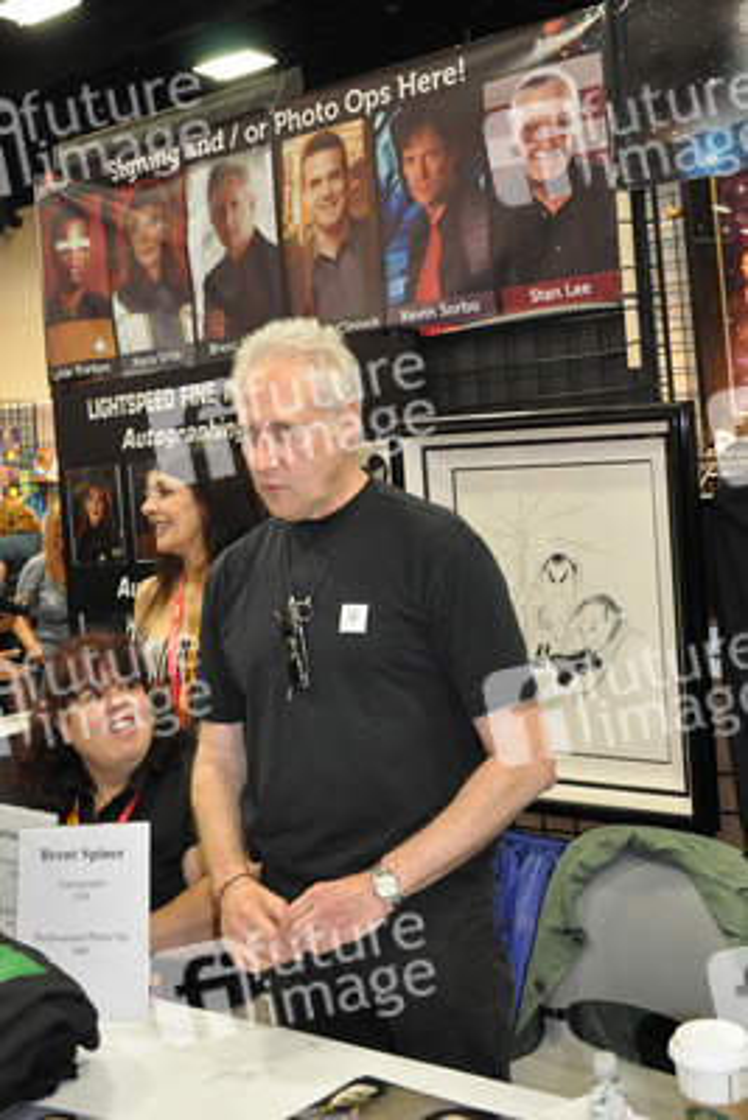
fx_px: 1168
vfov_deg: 51.3
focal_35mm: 38
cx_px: 374
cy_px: 560
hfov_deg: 35.5
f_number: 5
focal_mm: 25
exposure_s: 1/60
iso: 2000
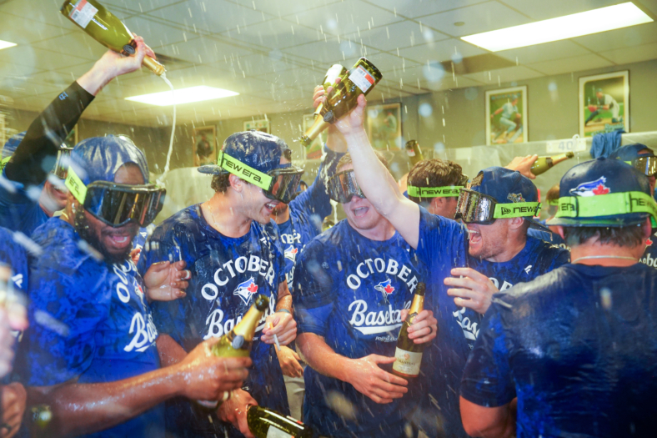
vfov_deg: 36.9
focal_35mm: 36
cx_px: 328
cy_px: 219
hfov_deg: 53.1
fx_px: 657
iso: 2500
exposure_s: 1/200
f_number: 3.2
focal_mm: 36
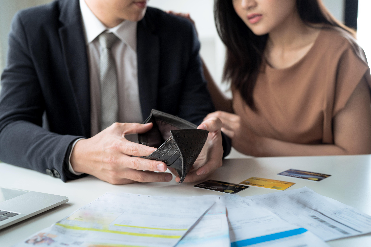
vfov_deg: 27.0
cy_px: 124
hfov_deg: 39.6
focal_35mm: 50
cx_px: 186
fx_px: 515
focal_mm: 50
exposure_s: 1/125
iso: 250
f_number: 2.8
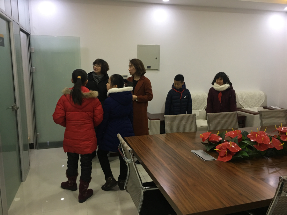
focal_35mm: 29
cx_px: 144
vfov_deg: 48.2
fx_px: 240
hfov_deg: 61.7
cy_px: 108
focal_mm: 4.15
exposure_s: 1/17
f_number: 2.2
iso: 100
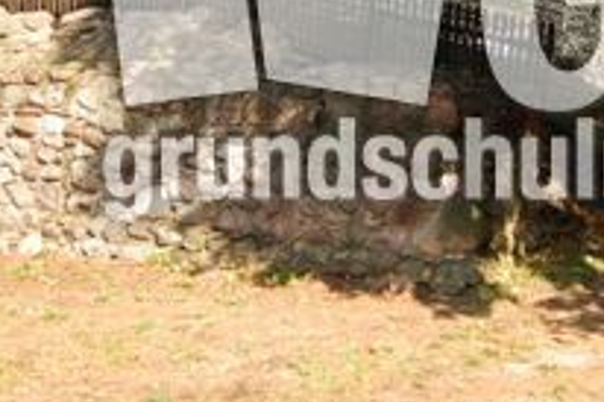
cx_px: 604
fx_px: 1123
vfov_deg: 19.8
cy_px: 29
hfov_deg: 28.3
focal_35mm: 67
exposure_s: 1/4000
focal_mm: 18
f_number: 3.5
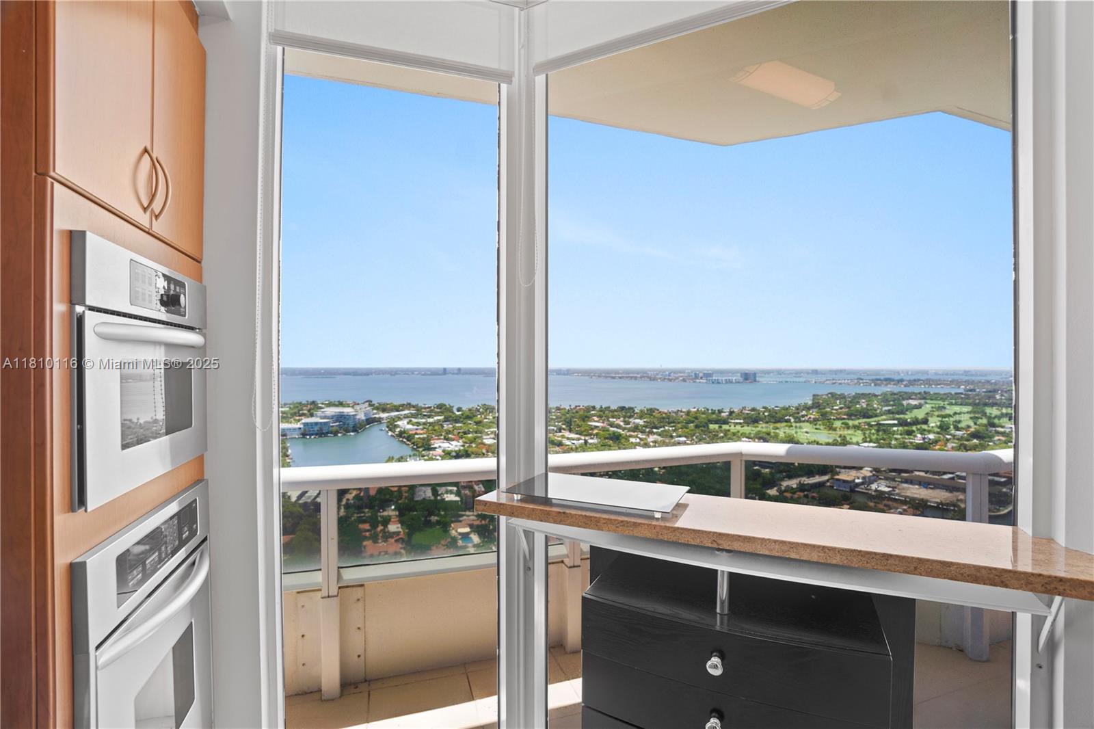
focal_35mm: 16
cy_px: 364
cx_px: 547
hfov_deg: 96.7
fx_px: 486
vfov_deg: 73.7
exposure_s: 1/20
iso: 125
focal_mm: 16
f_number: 4.5
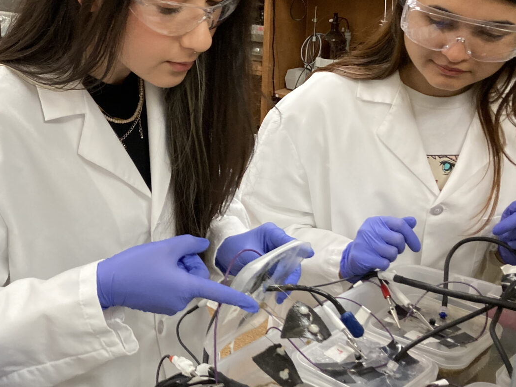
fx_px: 820
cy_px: 193
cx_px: 105
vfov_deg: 26.6
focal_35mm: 55
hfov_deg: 33.9
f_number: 1.8
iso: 200
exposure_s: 1/60
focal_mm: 3.99
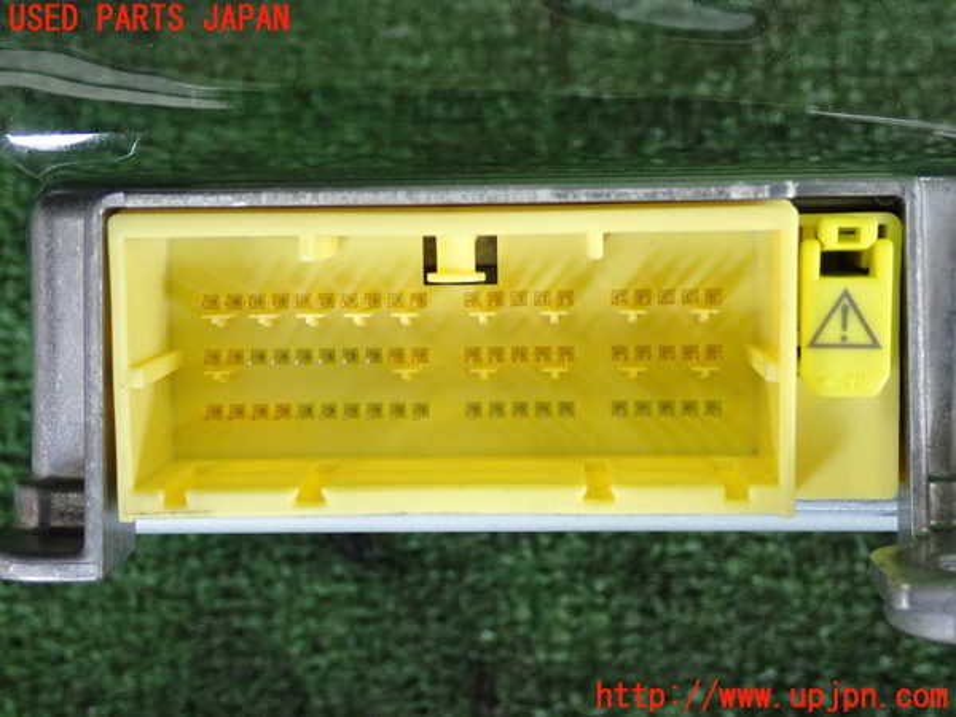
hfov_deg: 31.2
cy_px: 358
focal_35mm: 62
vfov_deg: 23.7
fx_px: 1712
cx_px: 478
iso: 640
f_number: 3.6
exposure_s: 1/125
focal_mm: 11.09
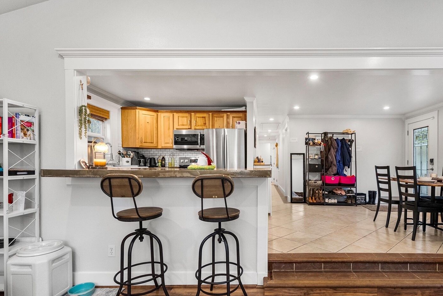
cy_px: 172
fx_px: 209
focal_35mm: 17
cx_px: 257
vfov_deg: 70.0
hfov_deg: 92.5
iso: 1000
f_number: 7.1
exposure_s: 1/60
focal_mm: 14
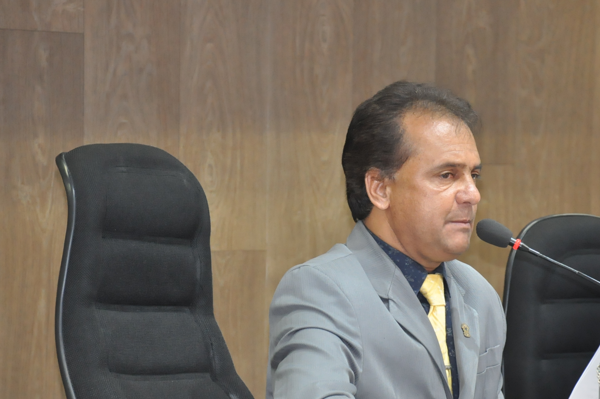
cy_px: 225
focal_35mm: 203
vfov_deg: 6.8
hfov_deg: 10.2
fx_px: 3374
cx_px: 321
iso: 2000
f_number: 5.6
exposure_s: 1/60
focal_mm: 105
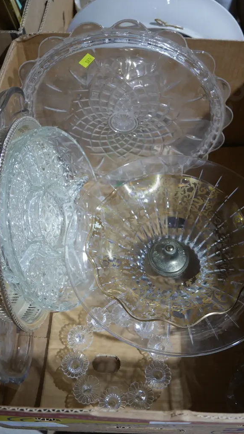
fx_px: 402
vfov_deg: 56.6
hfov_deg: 33.7
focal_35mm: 35
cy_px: 217
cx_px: 140
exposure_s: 1/60
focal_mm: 16
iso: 320
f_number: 3.6
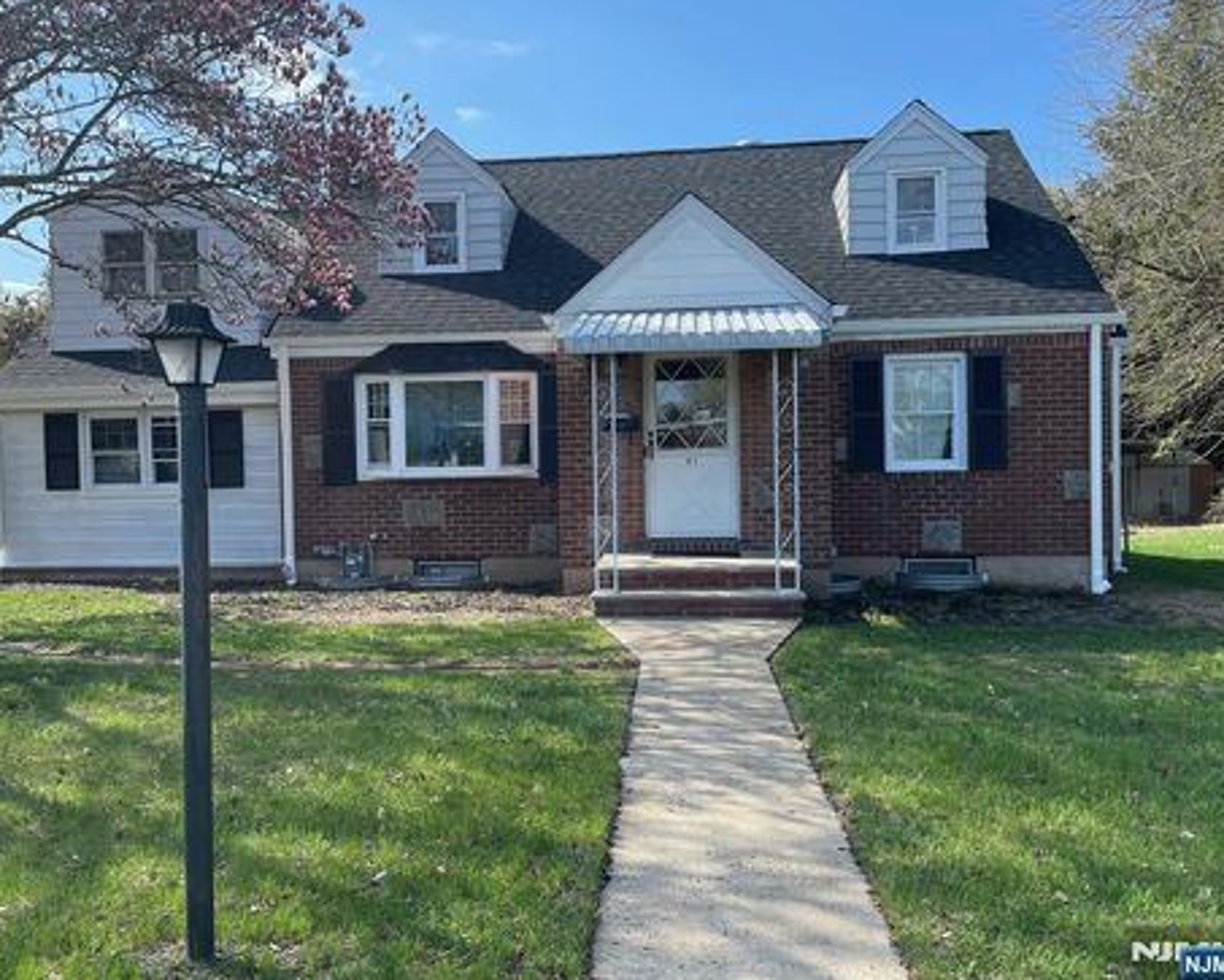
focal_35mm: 28
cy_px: 477
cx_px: 584
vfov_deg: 51.6
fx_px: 1015
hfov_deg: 62.1
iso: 50
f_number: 1.6
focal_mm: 4.2
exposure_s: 1/1667
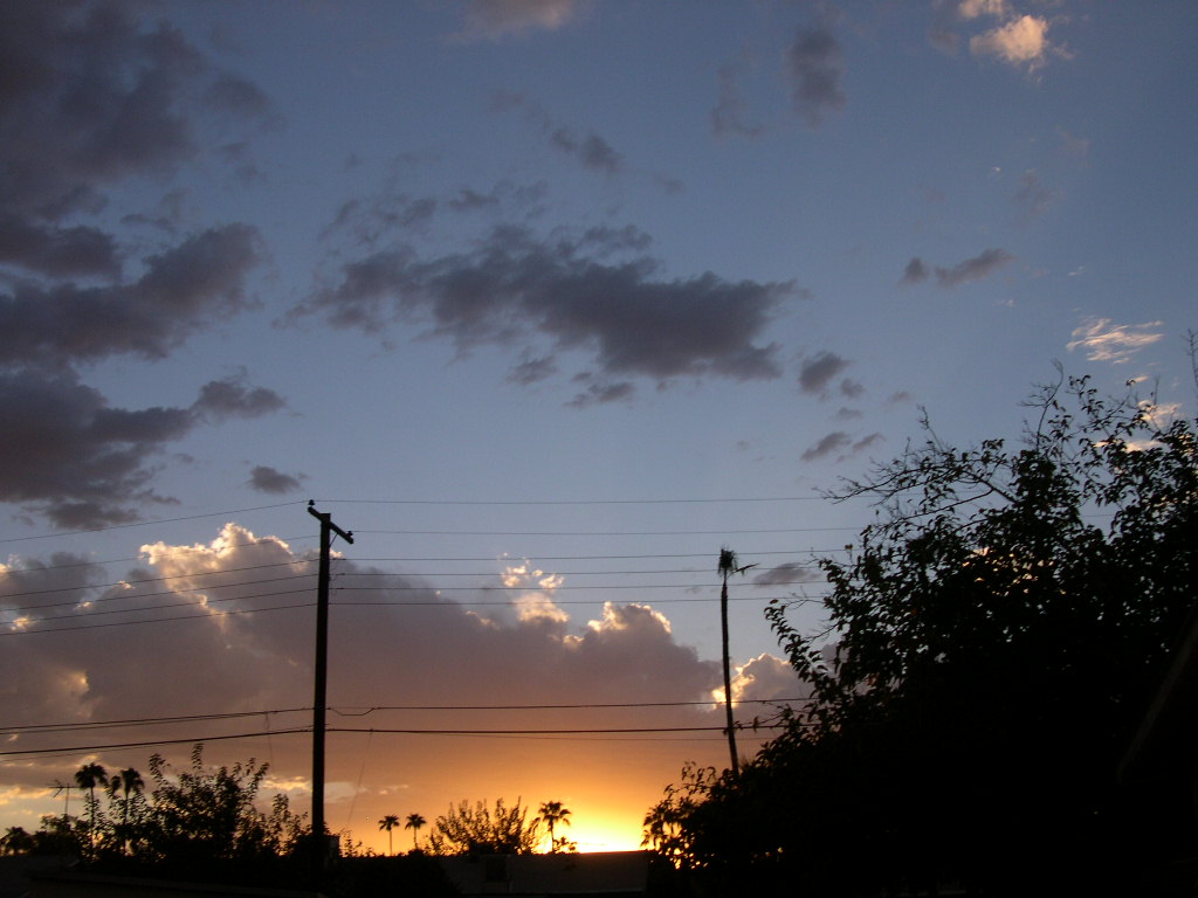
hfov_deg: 49.0
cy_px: 449
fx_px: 1315
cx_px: 599
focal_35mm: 38
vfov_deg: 37.7
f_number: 7.6
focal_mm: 8
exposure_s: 1/96.5
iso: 100
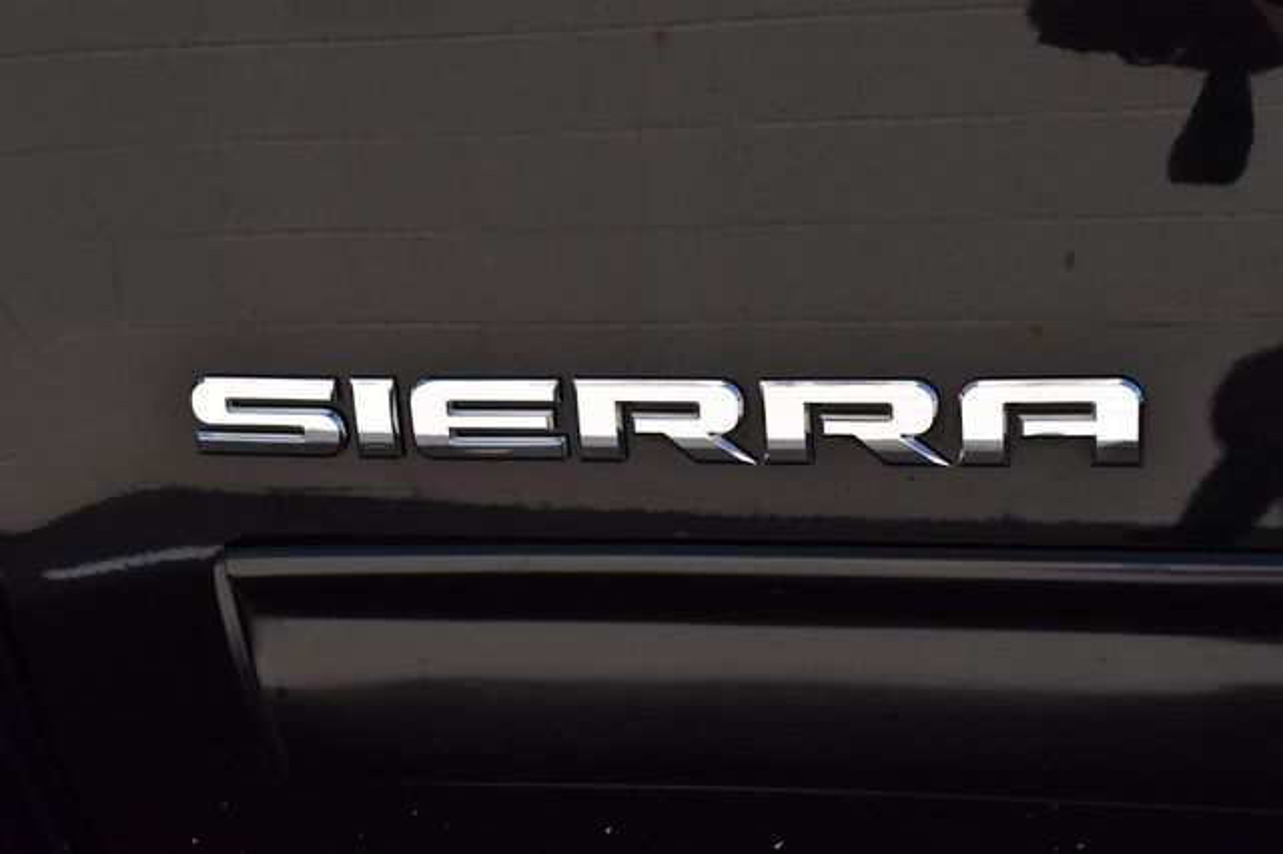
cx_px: 642
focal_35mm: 51
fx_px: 1817
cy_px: 427
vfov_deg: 26.5
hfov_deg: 38.9
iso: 400
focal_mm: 34
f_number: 11
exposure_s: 1/400
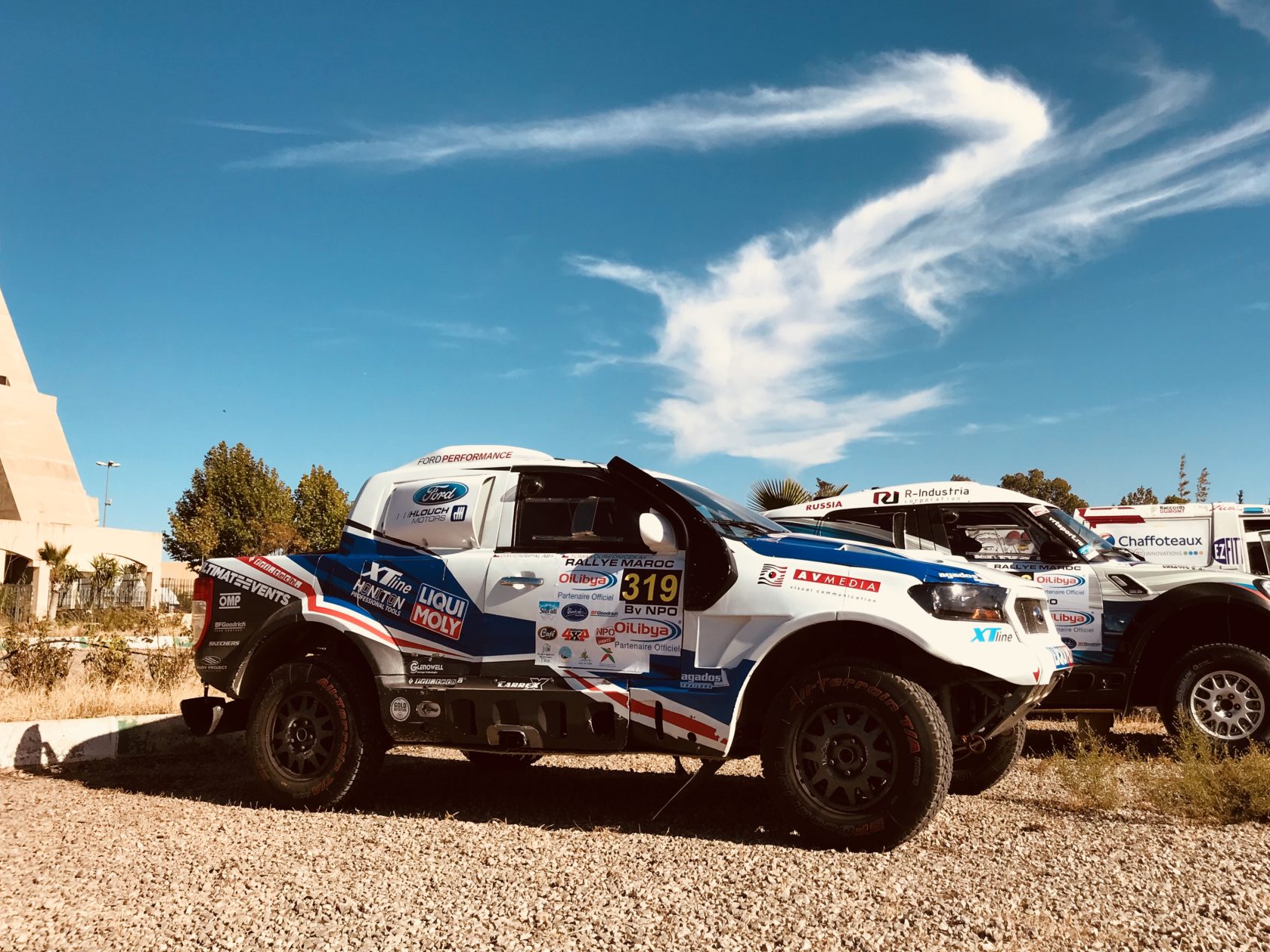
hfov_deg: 56.7
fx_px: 1174
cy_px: 496
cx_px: 701
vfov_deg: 44.2
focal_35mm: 32
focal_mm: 3.99
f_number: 1.8
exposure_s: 1/3195
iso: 20
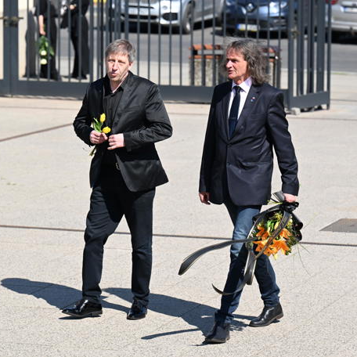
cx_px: 171
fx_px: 2100
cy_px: 179
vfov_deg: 9.7
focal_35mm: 180
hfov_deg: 9.7
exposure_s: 1/2500
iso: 500
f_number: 5.6
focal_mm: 140
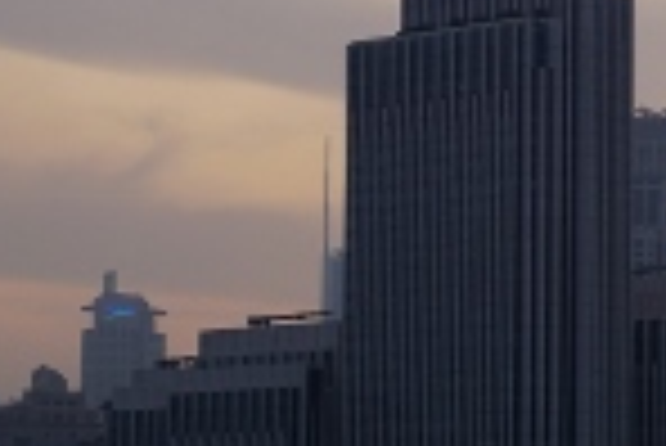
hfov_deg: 10.0
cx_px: 765
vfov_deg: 6.8
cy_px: 214
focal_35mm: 203
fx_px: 3759
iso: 100
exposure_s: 1/125
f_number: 8
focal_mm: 50
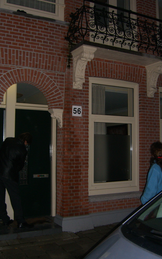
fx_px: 290
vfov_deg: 48.2
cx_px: 84
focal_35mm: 41
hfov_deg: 31.2
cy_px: 129
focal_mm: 7.9
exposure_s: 1/60
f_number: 2.8
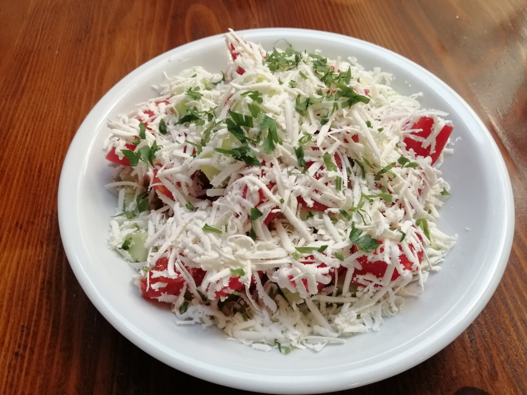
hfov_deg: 65.3
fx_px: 411
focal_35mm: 27
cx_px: 264
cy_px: 198
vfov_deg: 51.4
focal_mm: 3.95
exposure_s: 1/33.3
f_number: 1.8
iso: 200
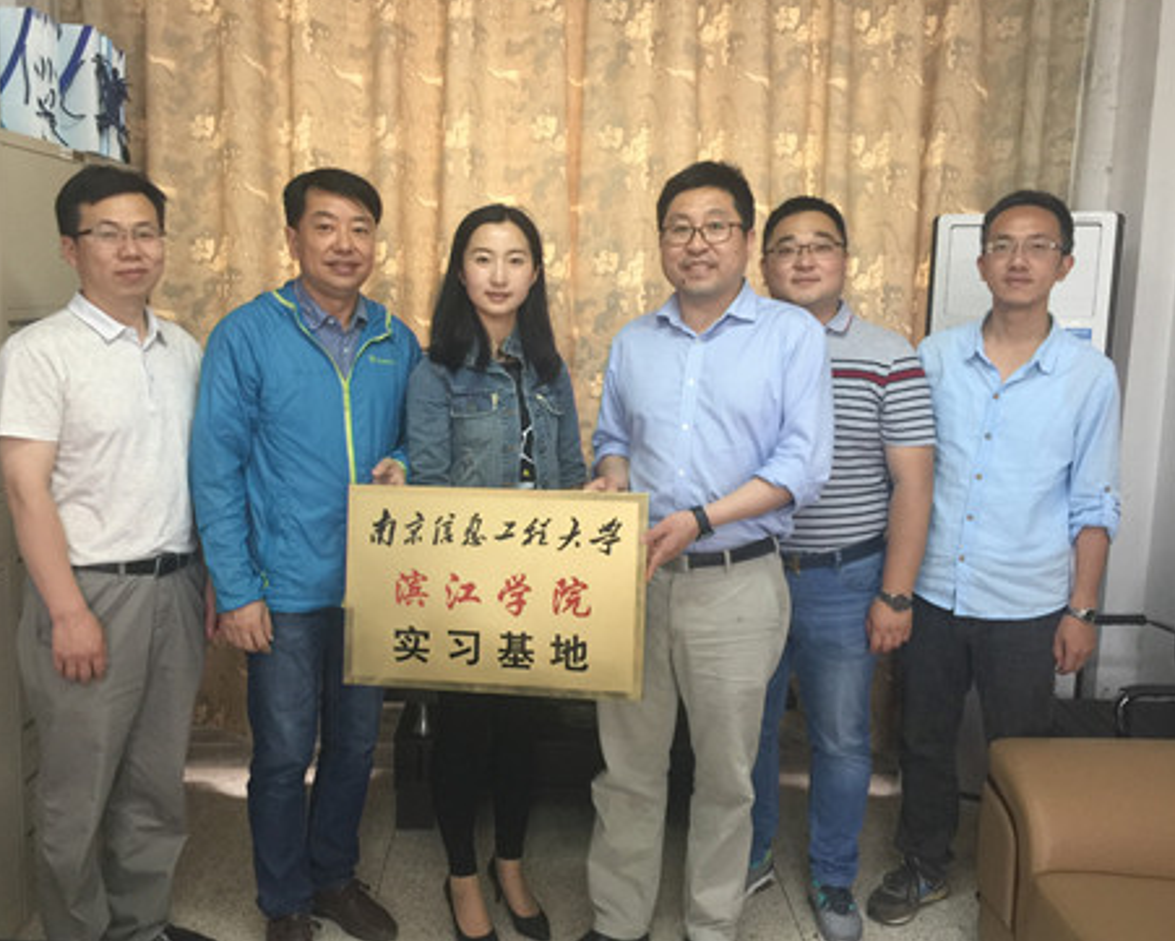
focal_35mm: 32
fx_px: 1113
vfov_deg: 45.8
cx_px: 547
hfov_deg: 55.6
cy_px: 480
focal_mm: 4.15
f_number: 2.2
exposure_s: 1/17
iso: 80
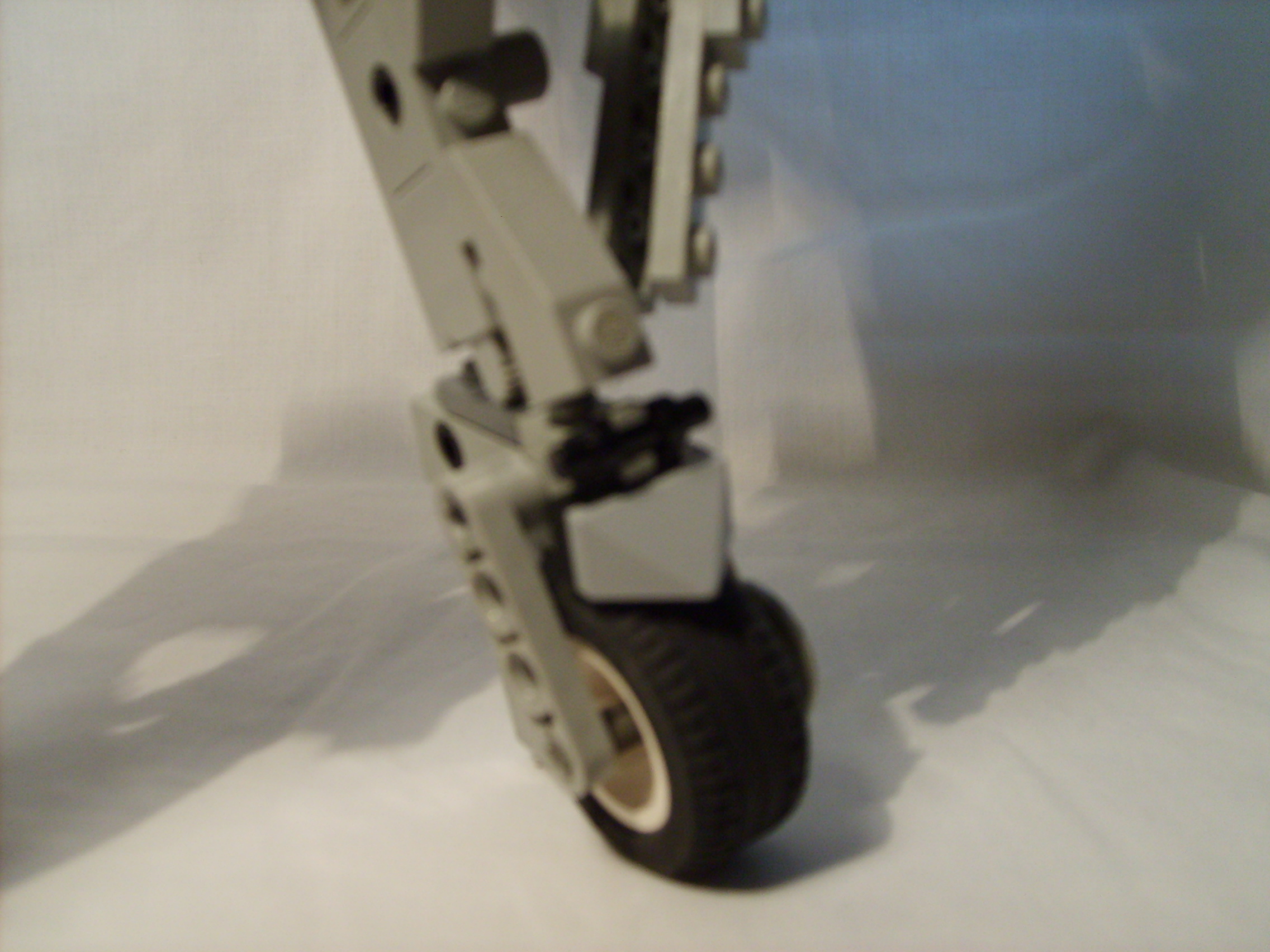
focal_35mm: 35
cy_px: 476
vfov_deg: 40.7
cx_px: 635
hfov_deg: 52.6
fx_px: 1284
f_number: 2.8
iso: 140
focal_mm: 5.8
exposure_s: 1/30
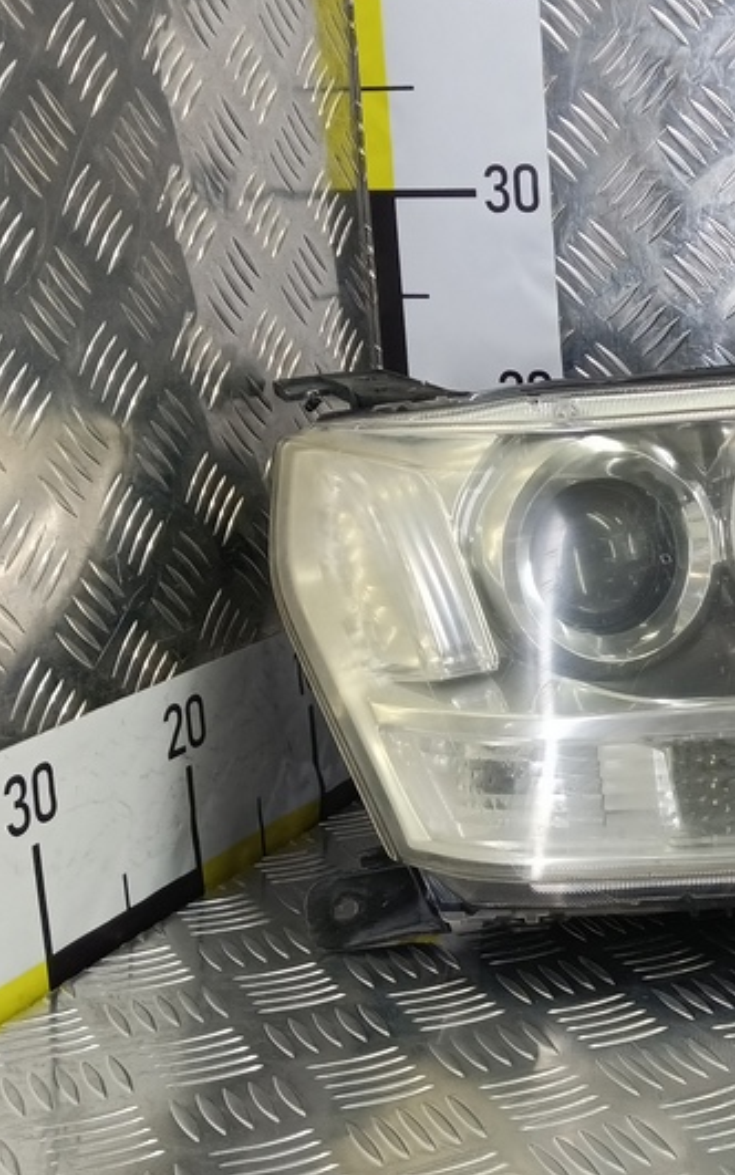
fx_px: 1506
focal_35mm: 47
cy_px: 609
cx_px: 859
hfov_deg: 25.0
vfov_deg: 42.6
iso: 150
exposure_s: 1/50
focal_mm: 4.11
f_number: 1.6
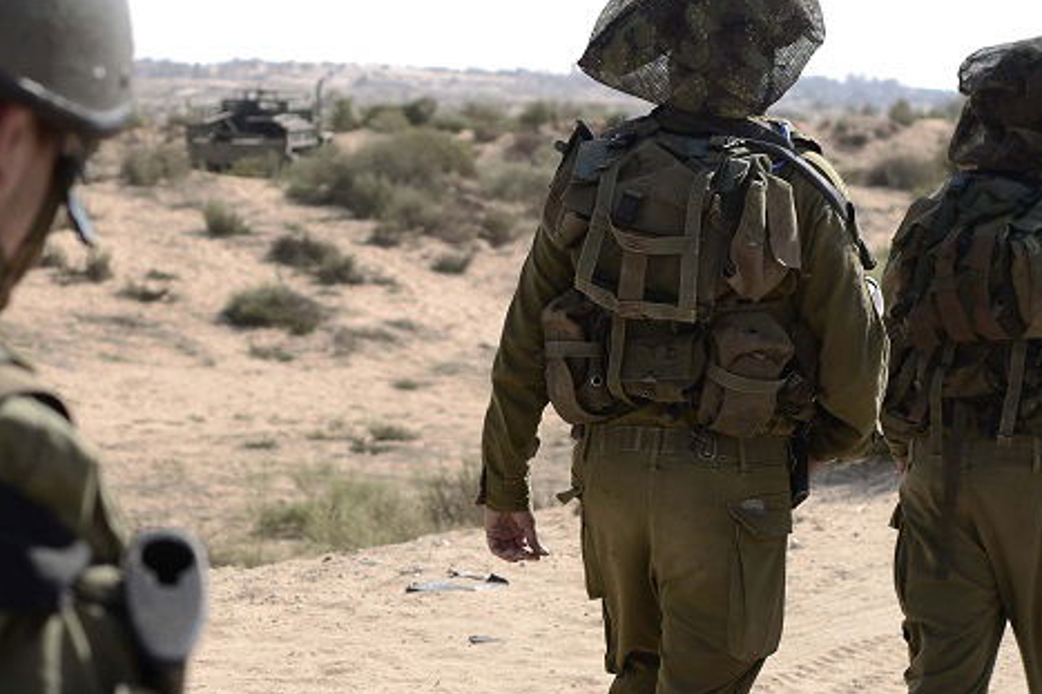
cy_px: 664
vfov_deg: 13.3
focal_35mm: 102
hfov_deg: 20.0
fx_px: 2951
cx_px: 442
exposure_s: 1/640
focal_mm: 35
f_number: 3.5
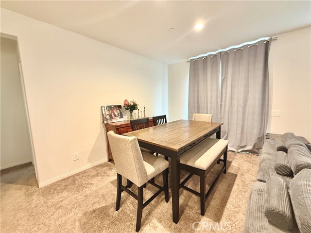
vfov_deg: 85.7
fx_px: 126
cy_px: 116
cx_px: 156
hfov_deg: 102.1
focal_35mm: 14
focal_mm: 2.22
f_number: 2.2
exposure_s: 1/60
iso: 500
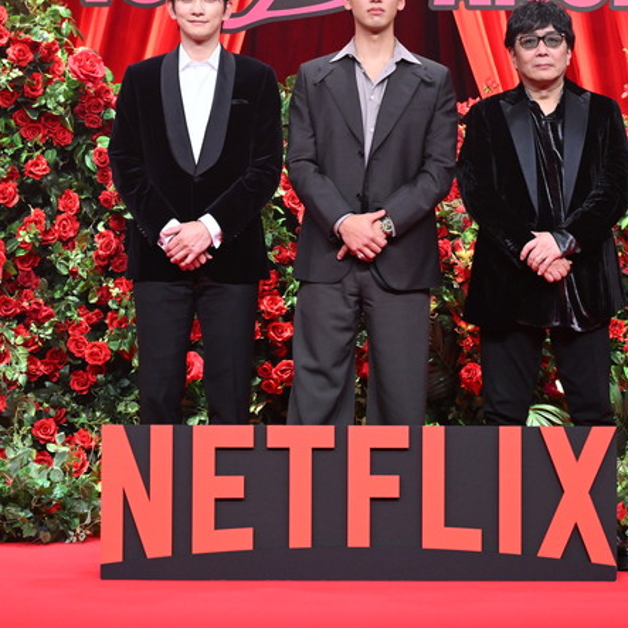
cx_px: 371
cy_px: 159
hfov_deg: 14.6
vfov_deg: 14.6
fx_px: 2443
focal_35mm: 119
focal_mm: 62
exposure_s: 1/160
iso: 3200
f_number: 8
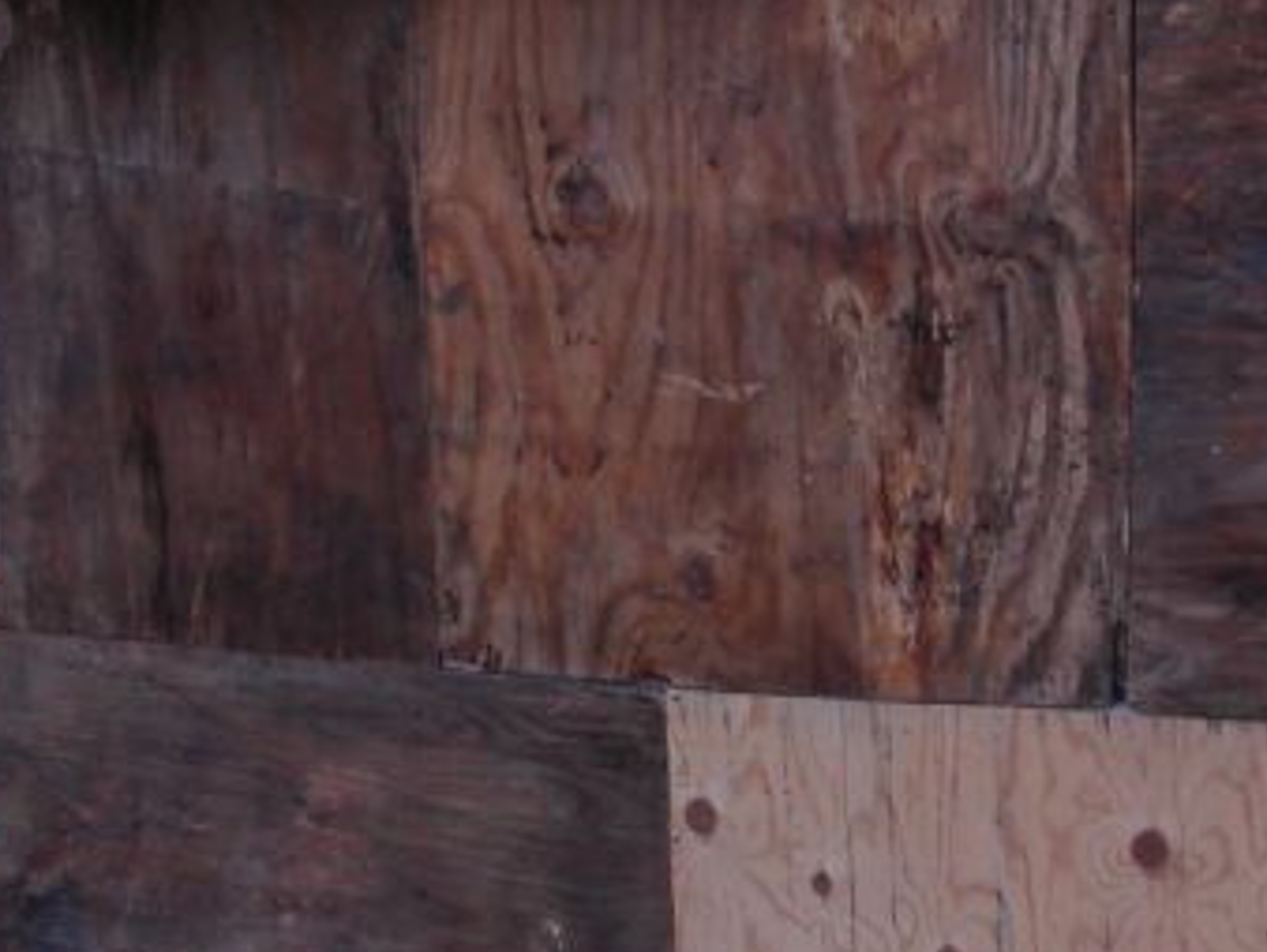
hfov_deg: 27.6
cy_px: 465
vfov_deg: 21.0
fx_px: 2564
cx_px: 847
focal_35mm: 70
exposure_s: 1/20
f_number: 2.7
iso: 100
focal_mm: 5.6
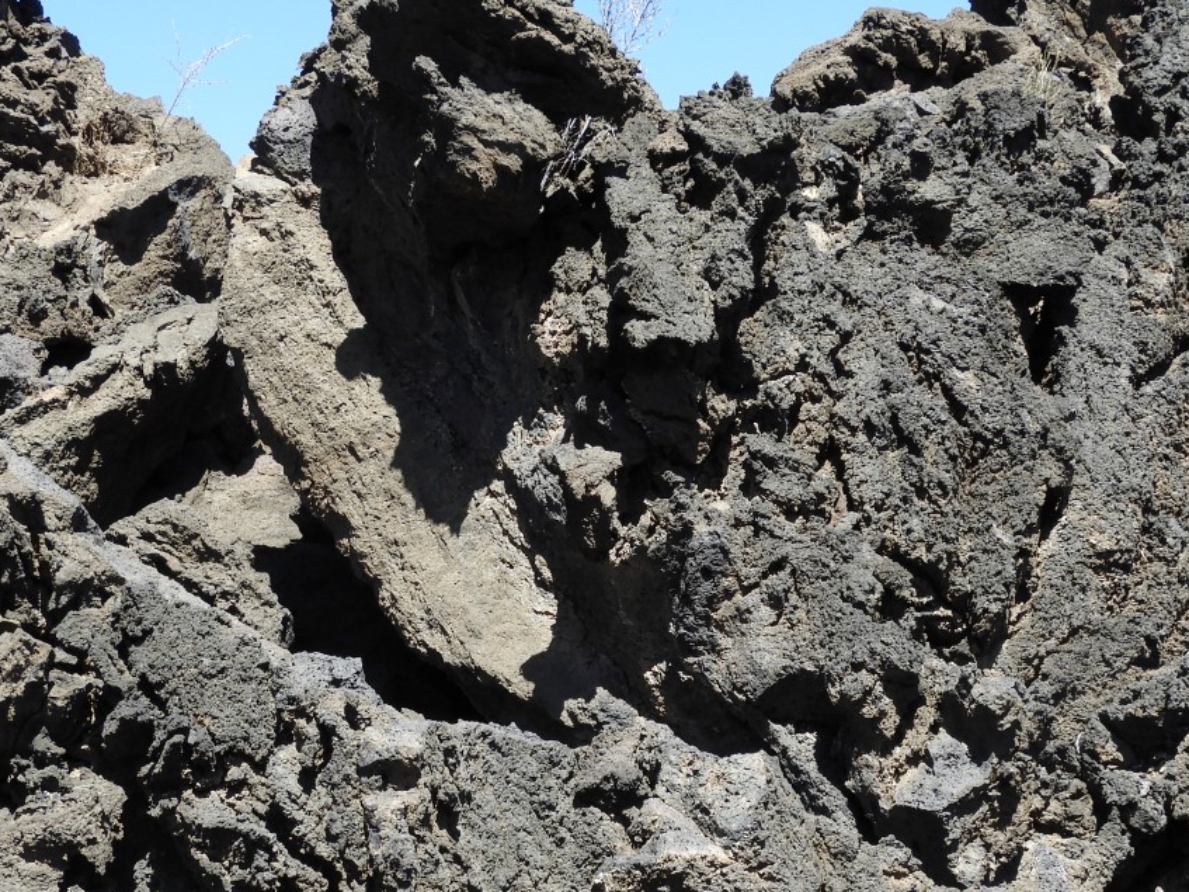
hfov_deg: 23.0
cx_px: 647
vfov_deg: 17.3
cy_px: 555
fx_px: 2919
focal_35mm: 85
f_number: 4
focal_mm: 9
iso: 100
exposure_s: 1/400
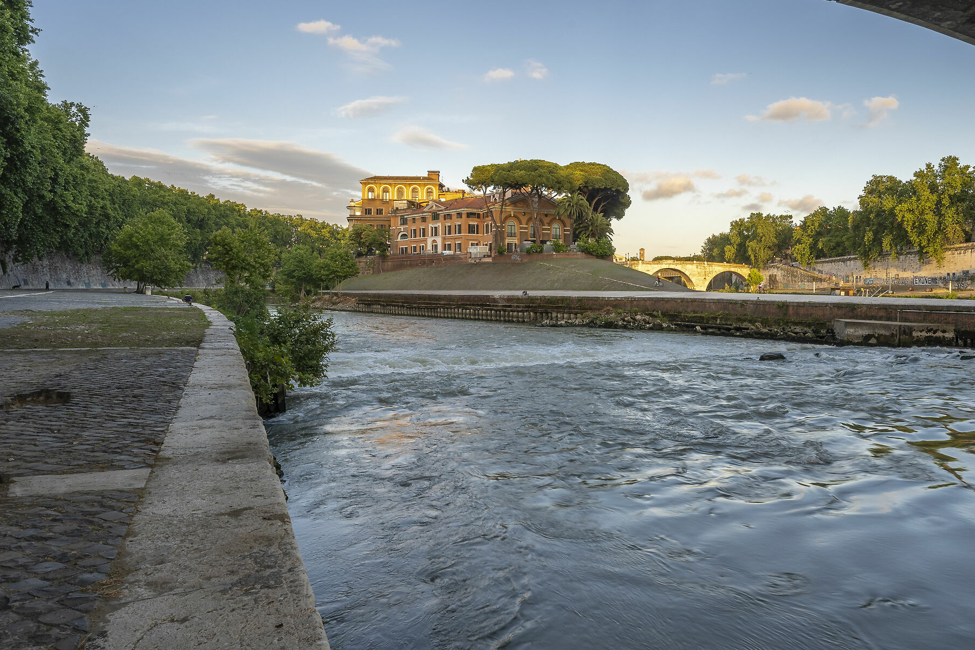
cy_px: 299
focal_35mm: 24
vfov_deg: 52.6
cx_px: 627
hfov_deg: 71.6
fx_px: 657
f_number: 13
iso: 50
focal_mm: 18.2
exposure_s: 1/40
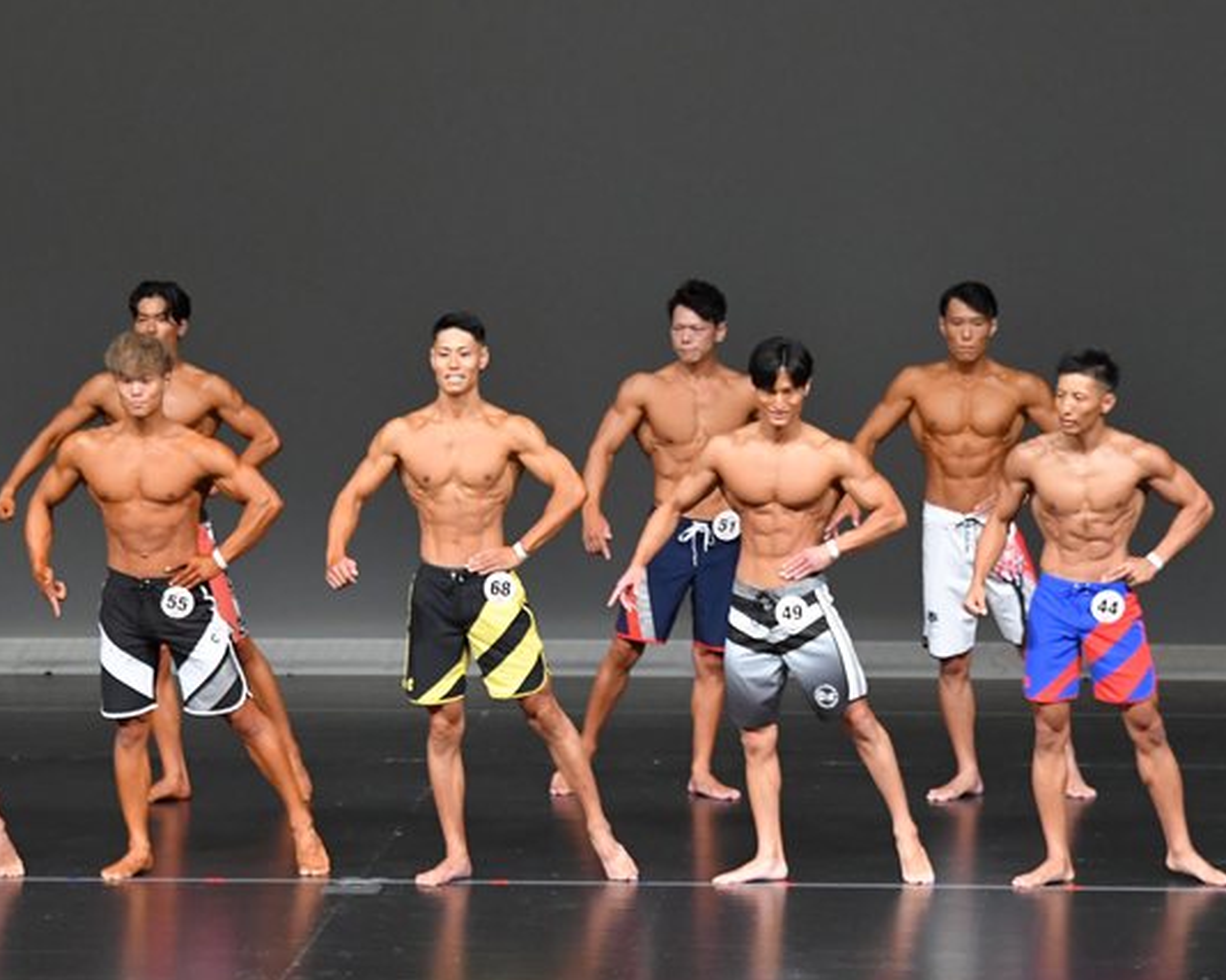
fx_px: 8598
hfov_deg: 8.2
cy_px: 532
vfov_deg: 6.5
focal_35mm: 237
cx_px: 479
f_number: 5.6
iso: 4000
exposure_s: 1/400
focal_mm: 116
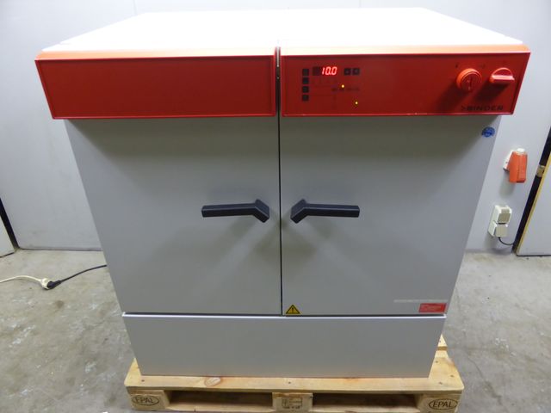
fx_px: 398
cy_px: 206
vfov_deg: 54.9
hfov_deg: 69.4
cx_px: 276
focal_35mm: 25
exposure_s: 1/15
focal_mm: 4.3
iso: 400
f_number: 3.3
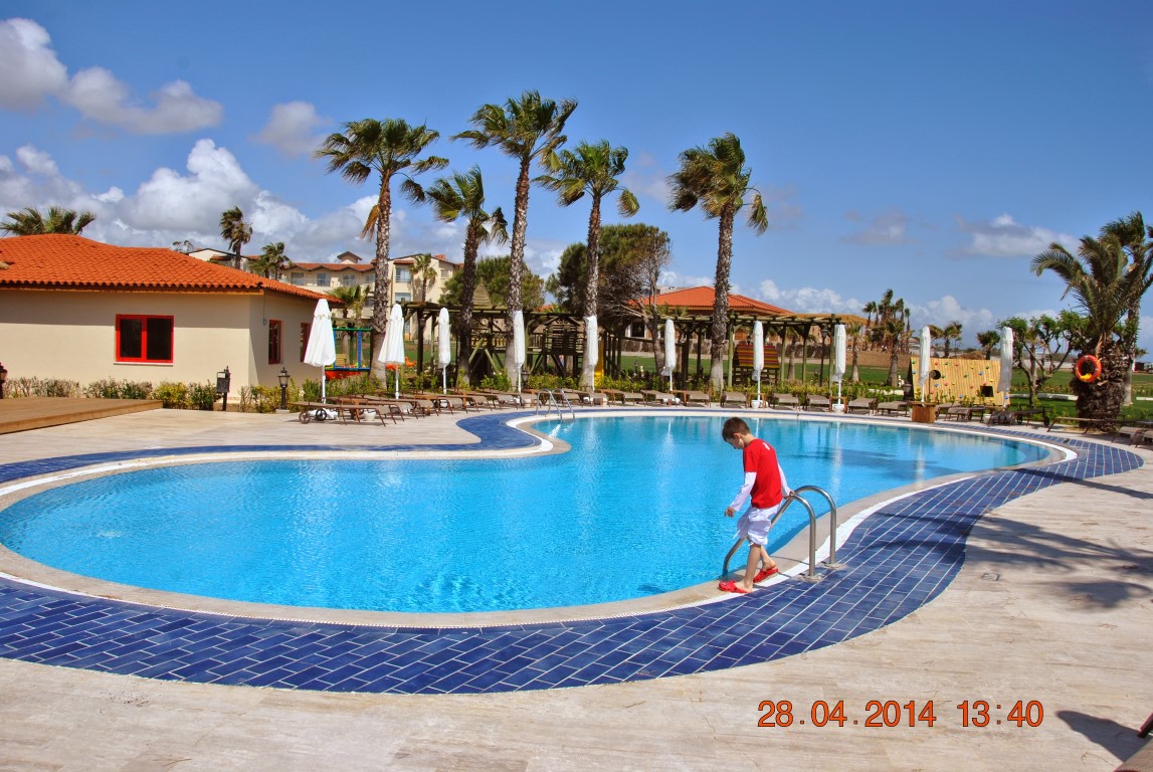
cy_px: 386
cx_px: 576
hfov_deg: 67.3
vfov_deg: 48.1
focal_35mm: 27
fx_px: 866
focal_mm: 18
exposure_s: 1/320
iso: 100
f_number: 9
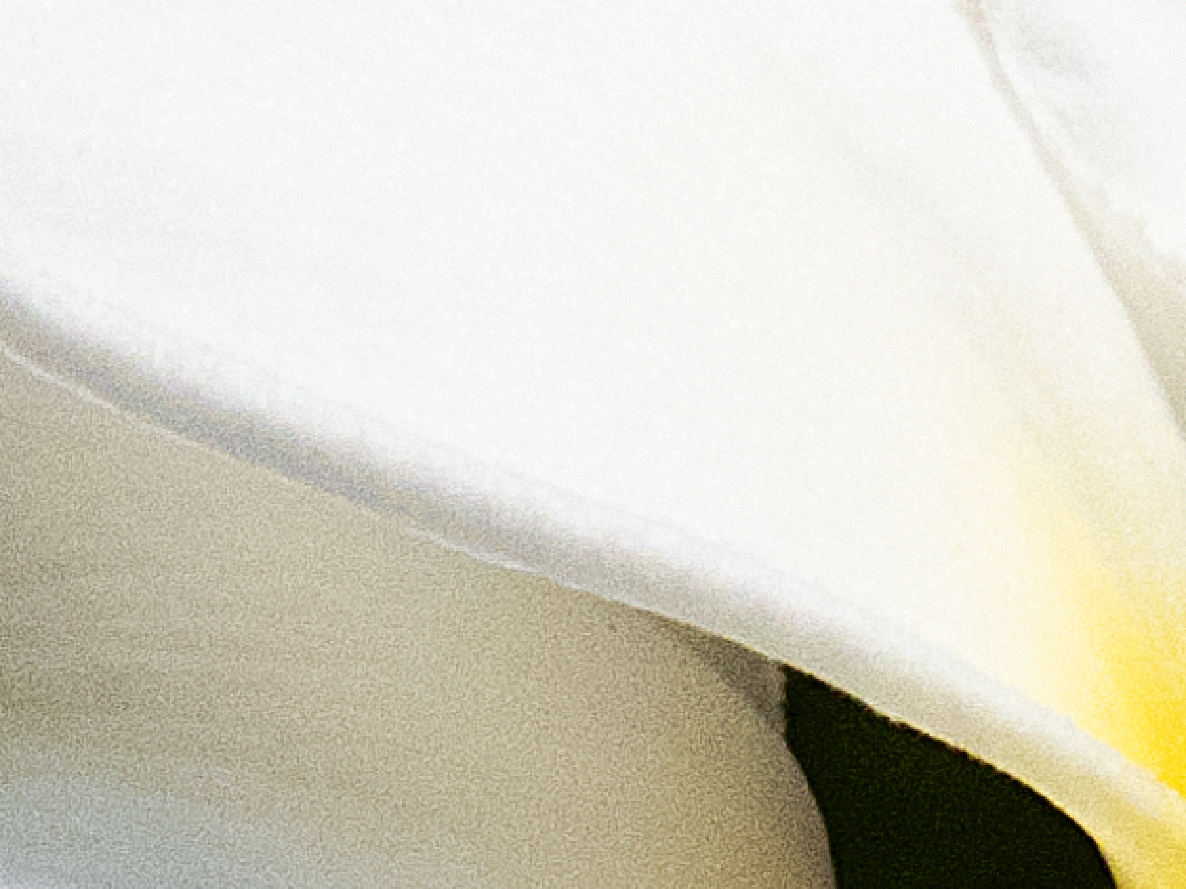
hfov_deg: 1.1
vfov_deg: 0.8
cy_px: 780
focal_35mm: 1779
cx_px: -820
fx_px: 60928
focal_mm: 42.8
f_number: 5.6
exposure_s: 1/2000
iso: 100
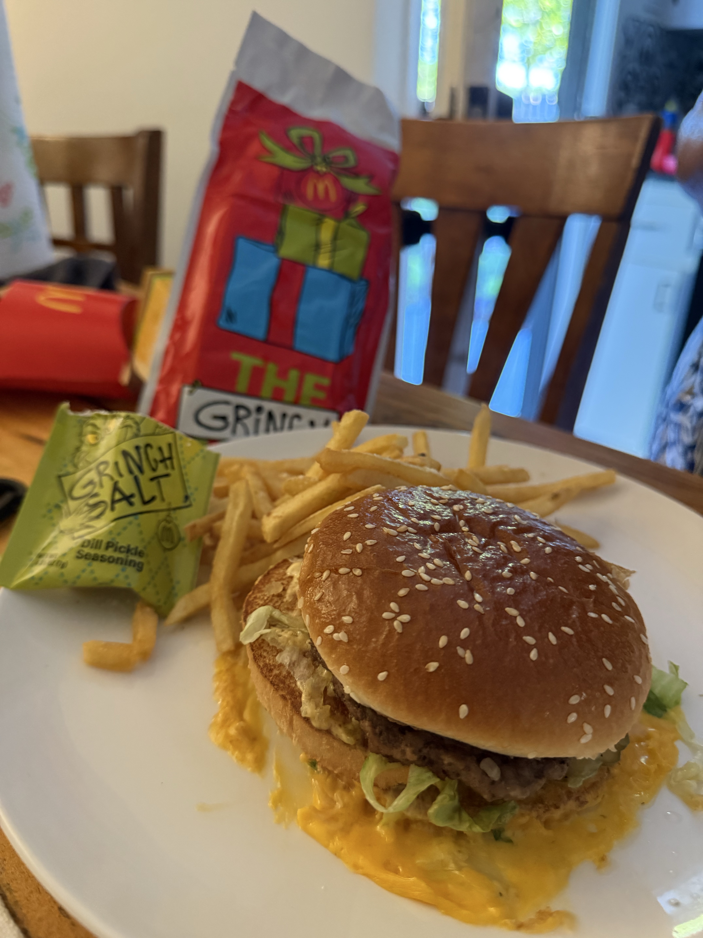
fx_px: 650
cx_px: 352
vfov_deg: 71.6
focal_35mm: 24
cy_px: 469
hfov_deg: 56.8
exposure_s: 1/60
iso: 800
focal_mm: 6.76
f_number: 1.78
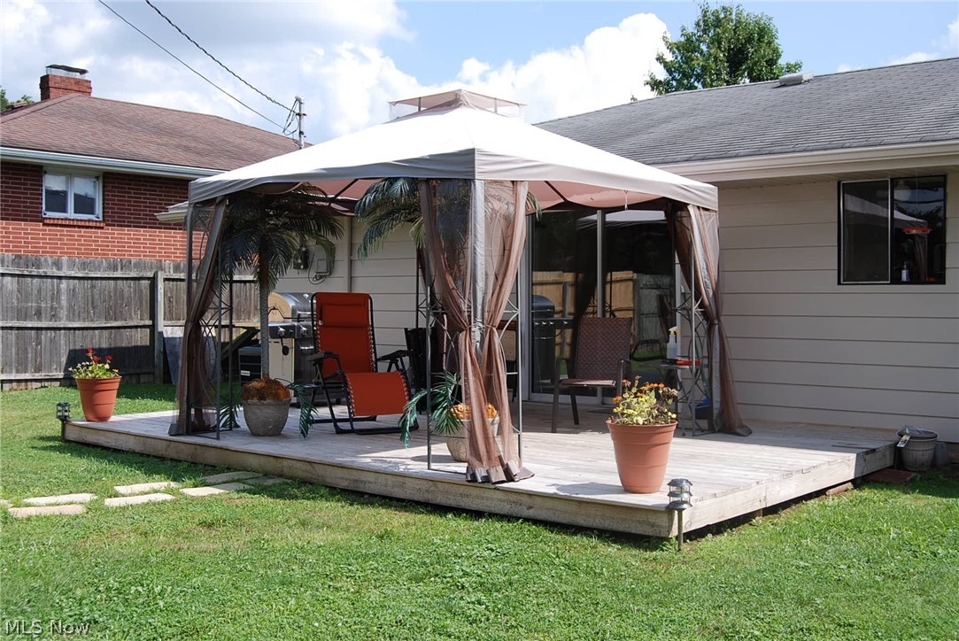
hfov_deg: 49.5
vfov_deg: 34.3
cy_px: 320
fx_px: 1040
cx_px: 480
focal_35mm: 39
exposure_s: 1/200
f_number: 7.1
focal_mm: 26
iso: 100
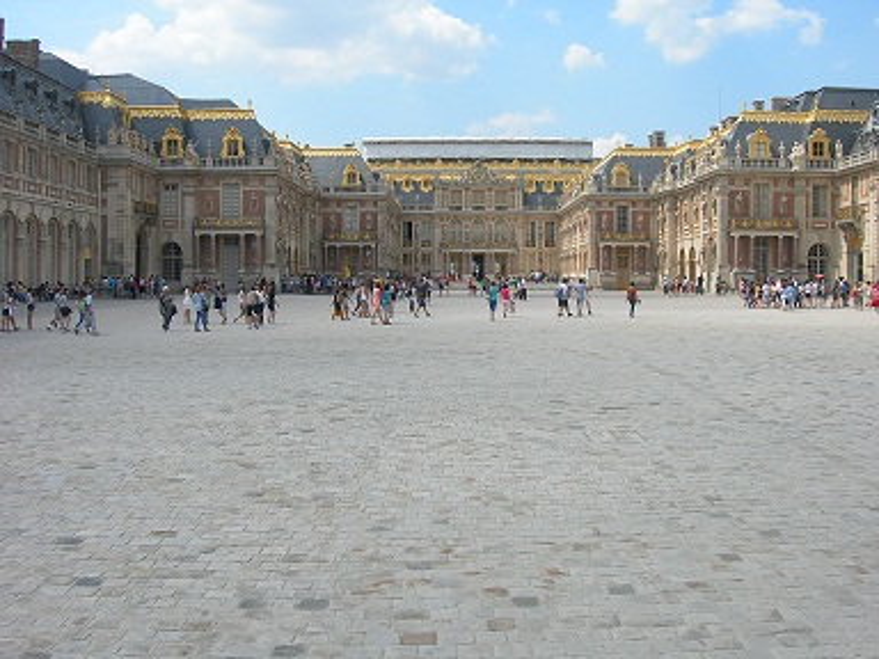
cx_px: 440
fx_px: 965
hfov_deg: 49.0
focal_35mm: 38
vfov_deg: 37.7
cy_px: 330
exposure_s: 1/424
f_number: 4.8
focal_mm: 7.8
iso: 50
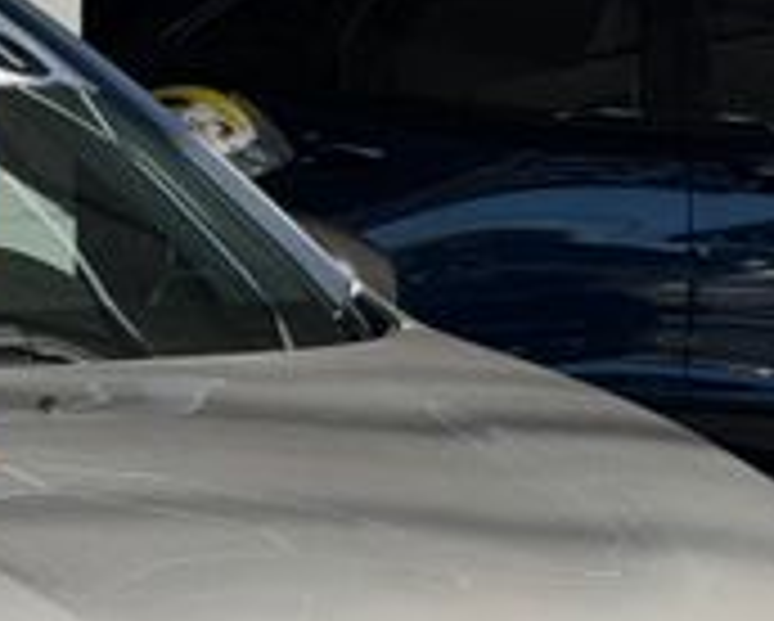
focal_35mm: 209
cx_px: -351
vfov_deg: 7.3
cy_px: 810
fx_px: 4793
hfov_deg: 9.0
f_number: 1.78
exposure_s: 1/4329
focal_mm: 6.76
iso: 100
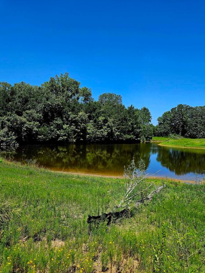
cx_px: 106
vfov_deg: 69.4
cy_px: 144
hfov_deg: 54.8
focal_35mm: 25
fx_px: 198
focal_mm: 5.4
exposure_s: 1/2000
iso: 25
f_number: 1.8
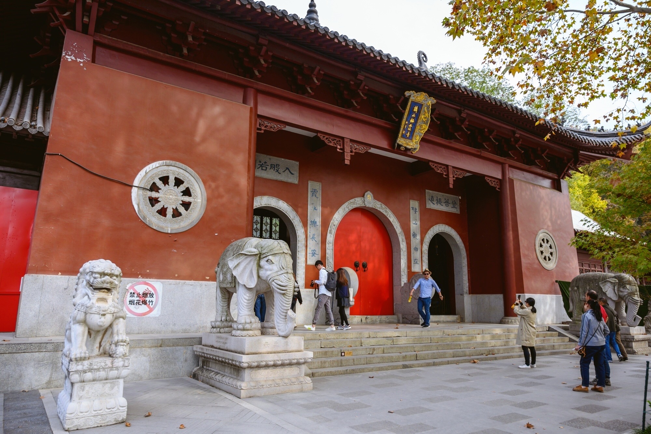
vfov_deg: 53.1
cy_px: 217
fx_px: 434
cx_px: 326
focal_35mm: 24
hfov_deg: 73.8
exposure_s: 1/200
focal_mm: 24
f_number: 4.5
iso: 140
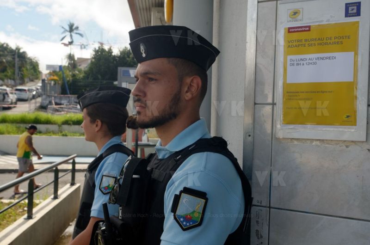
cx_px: 185
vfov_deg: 36.7
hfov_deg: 53.2
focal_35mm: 36
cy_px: 122
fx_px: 369
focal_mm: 24
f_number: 8
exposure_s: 1/250
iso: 200
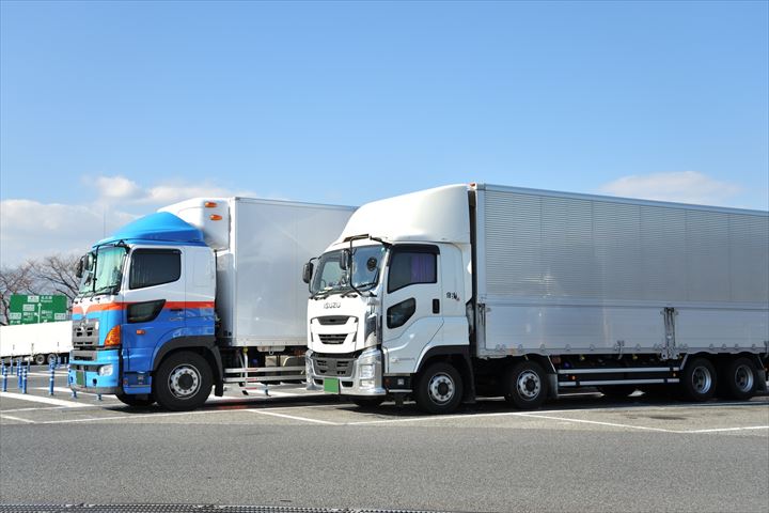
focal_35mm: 46
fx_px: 983
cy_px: 256
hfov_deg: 42.7
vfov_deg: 29.2
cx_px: 384
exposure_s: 1/400
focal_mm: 46
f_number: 8
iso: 200
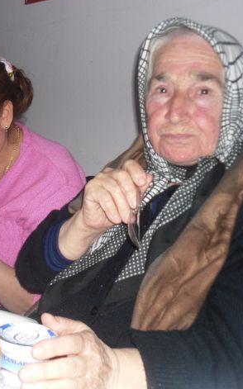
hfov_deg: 24.9
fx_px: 520
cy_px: 192
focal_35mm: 49
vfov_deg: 41.1
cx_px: -7
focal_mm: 6
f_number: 2.8
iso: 100
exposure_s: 1/45
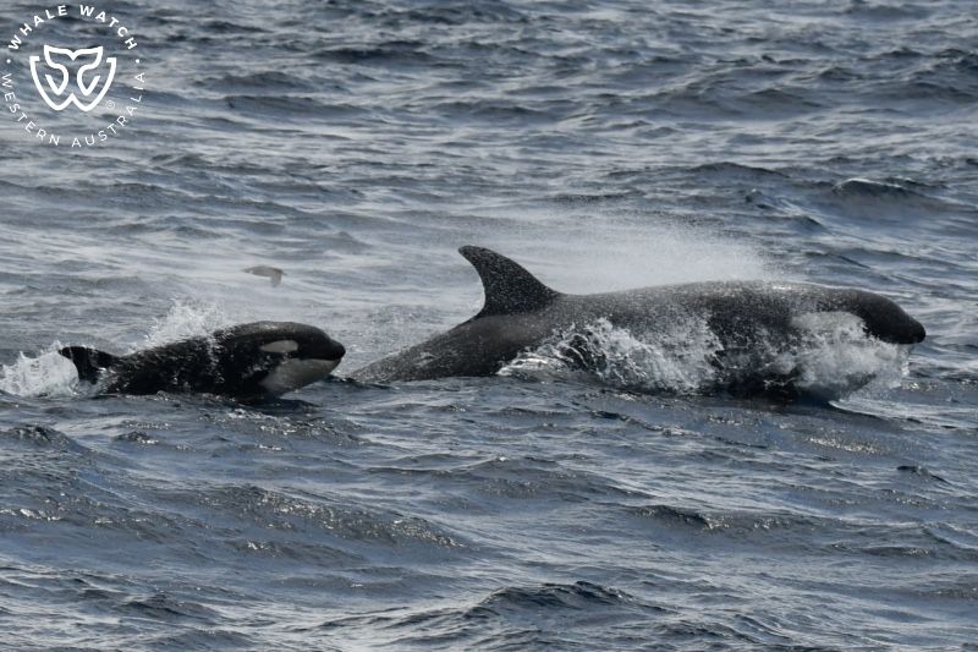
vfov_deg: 4.0
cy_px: 326
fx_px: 9370
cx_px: 489
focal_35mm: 345
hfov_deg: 6.0
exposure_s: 1/2000
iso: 320
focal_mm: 230
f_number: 8
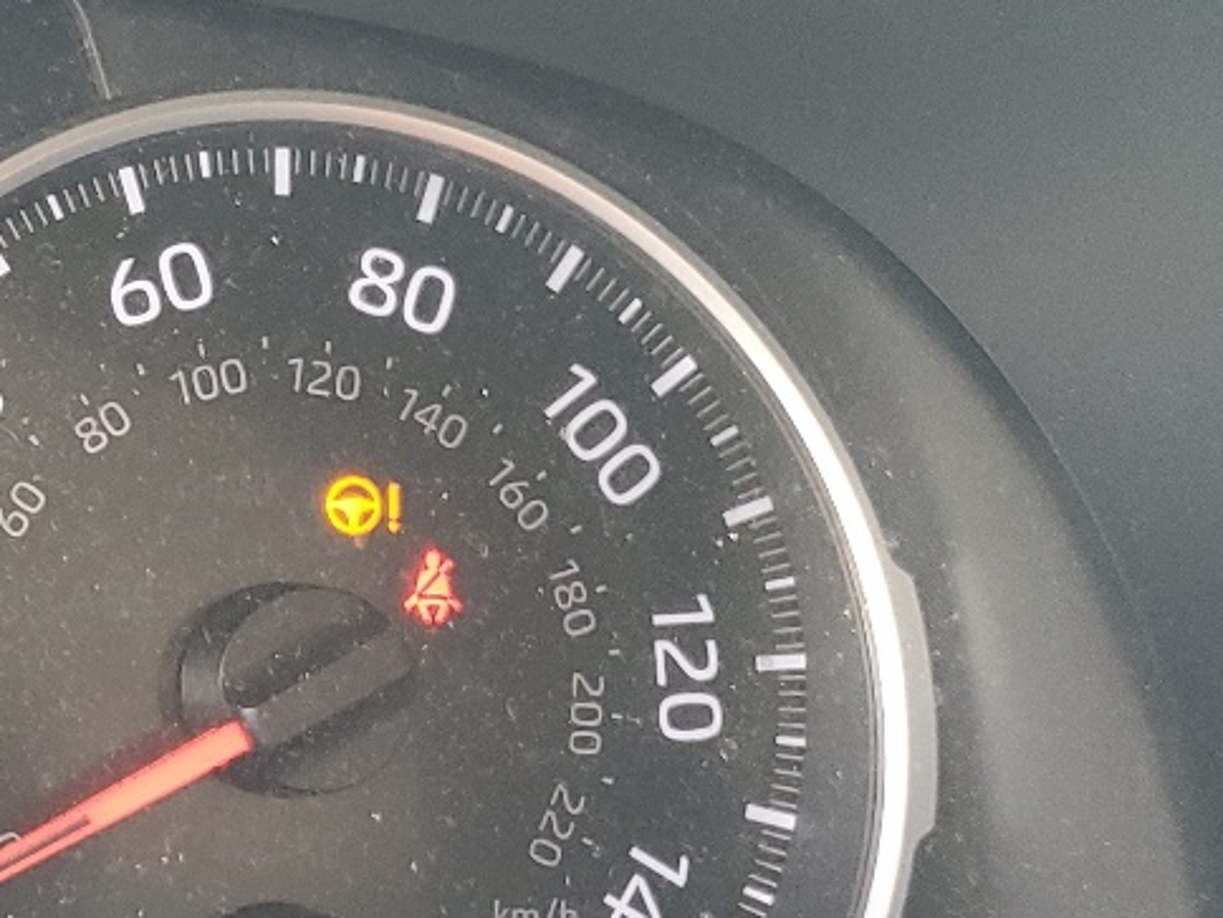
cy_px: 508
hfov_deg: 19.2
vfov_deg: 17.2
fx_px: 3038
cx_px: -745
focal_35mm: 86
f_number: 1.5
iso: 85
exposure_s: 1/60.2
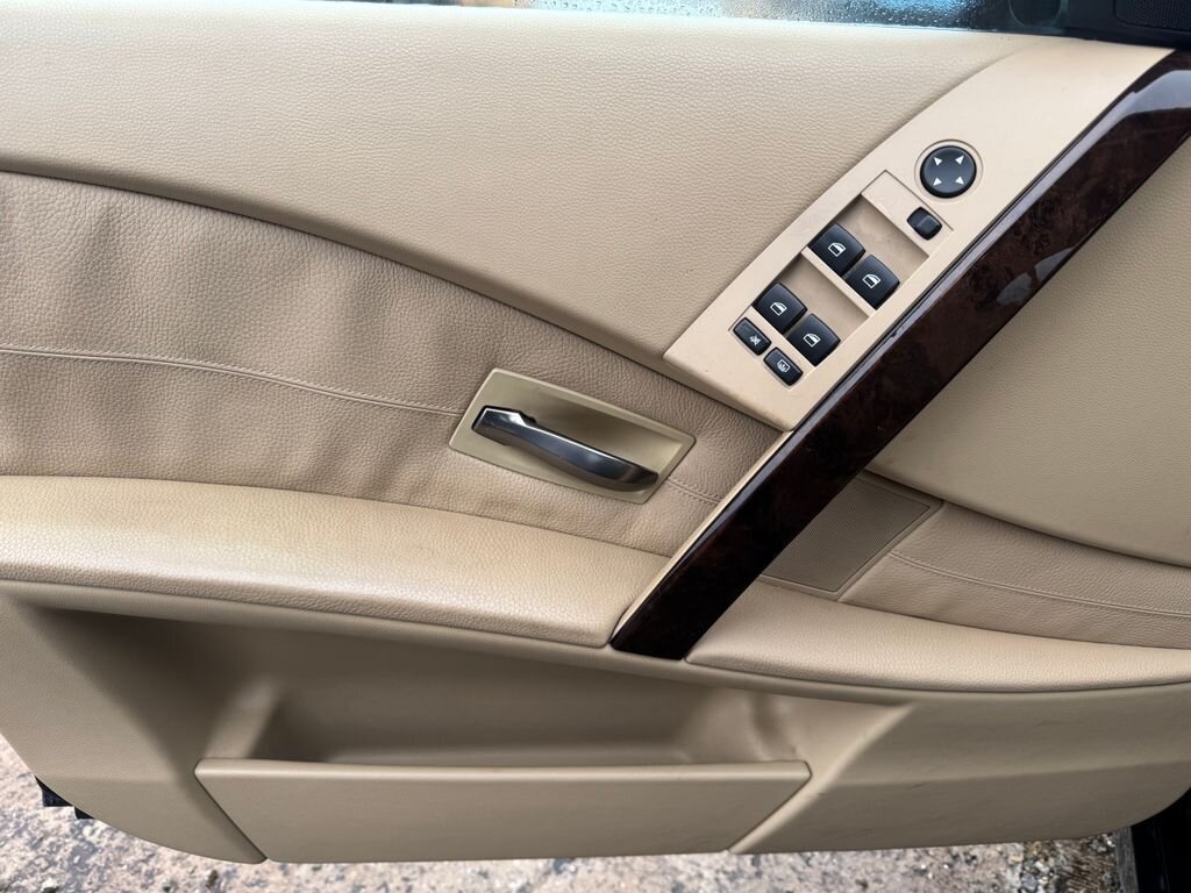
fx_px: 826
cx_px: 596
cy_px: 446
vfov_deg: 56.8
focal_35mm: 24
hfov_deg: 71.6
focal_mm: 6.76
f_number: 1.78
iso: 50
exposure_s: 1/129
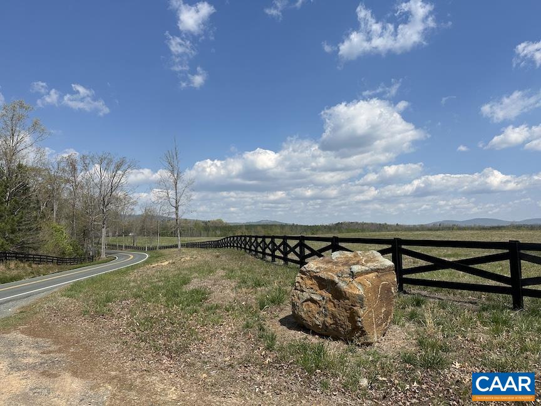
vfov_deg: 56.8
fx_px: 375
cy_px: 203
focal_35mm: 24
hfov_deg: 71.6
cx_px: 270
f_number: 1.78
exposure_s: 1/6623
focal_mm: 6.86
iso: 80
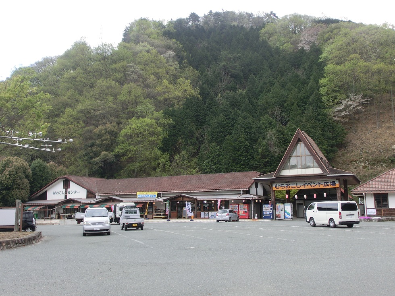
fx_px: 422
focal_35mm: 37
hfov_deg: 50.1
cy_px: 148
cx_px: 198
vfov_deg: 38.7
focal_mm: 6.61
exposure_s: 1/200
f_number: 3.9
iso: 100
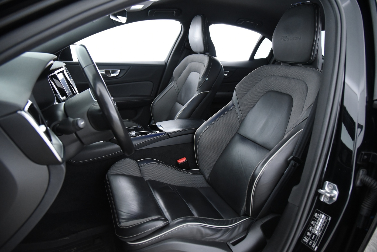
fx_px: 251
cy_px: 126
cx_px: 188
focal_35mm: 24
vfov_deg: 53.2
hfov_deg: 73.7
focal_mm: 24
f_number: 4
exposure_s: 1/20
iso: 4000
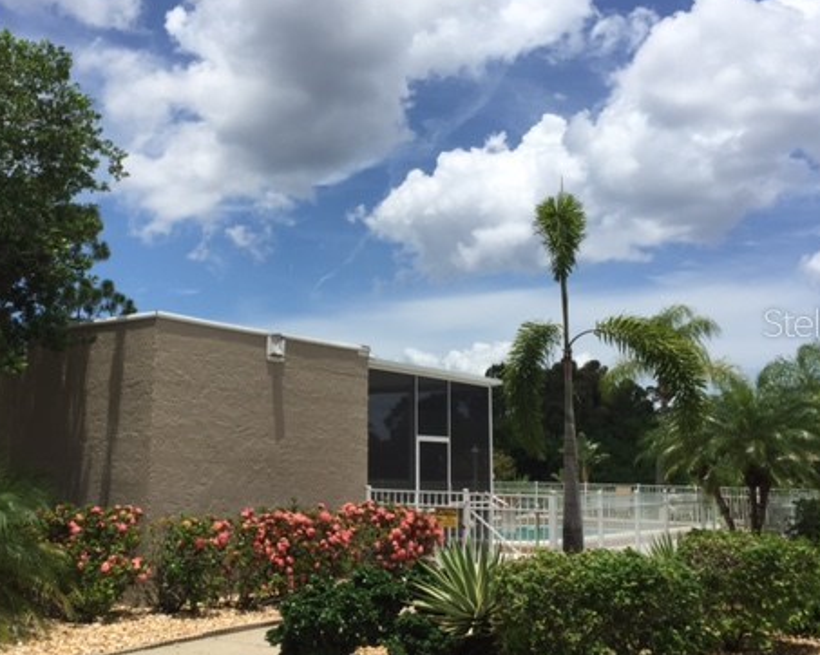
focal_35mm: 40
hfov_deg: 45.7
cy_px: 322
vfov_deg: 37.3
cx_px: 355
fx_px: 970
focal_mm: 4.15
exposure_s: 1/3300
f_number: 2.2
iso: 32
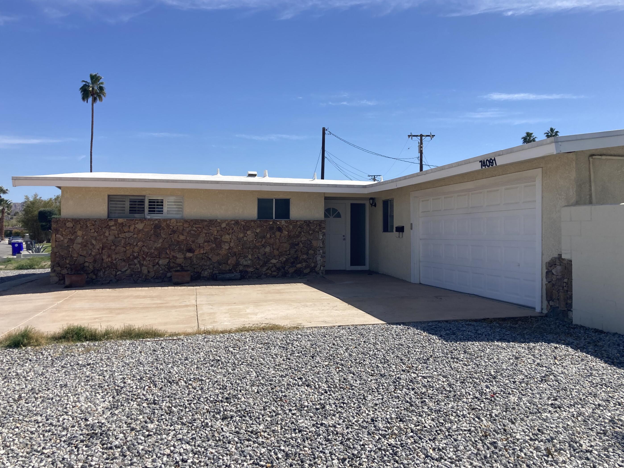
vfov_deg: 46.8
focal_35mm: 30
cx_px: 327
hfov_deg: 59.9
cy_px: 218
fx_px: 541
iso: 20
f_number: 1.8
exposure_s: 1/2825
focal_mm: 3.99
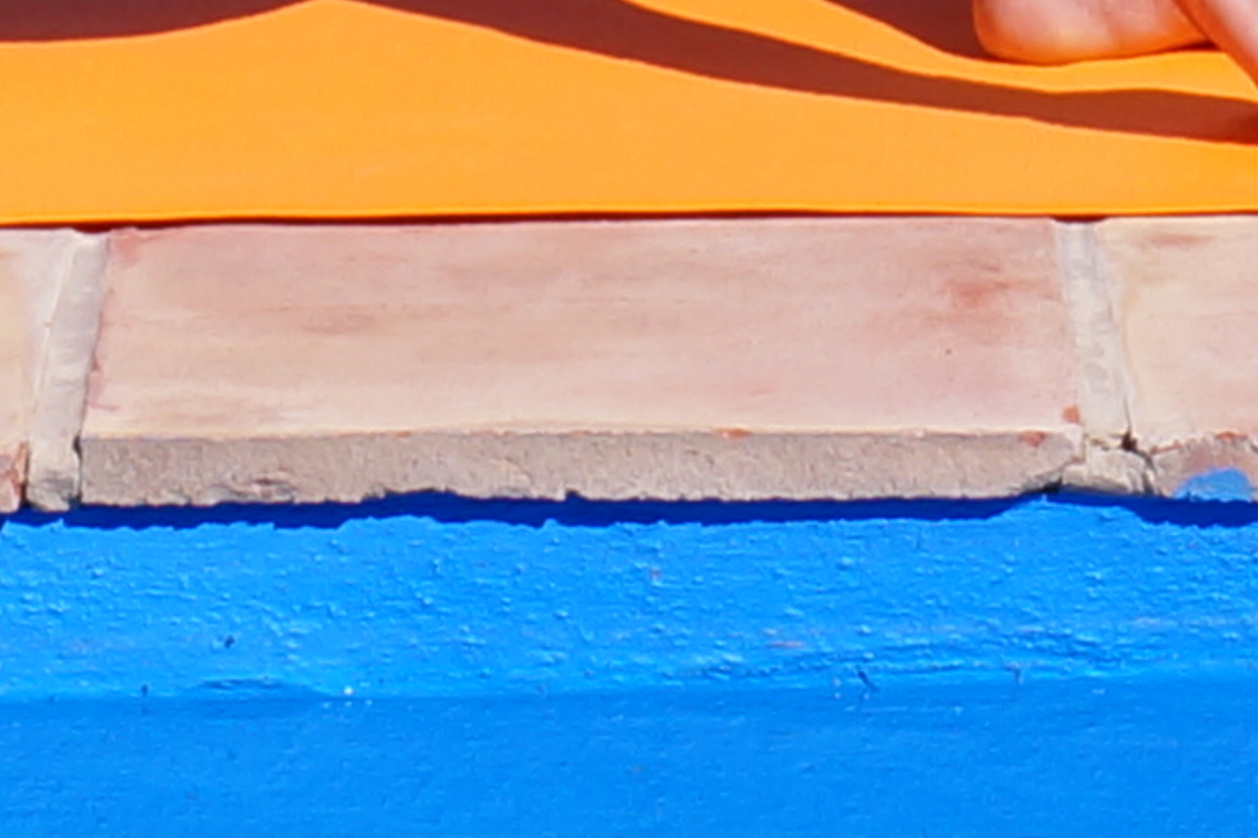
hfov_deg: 5.0
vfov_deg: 3.2
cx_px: 332
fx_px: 14431
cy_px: -2201
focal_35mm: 413
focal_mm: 35
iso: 100
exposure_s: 1/250
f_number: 13
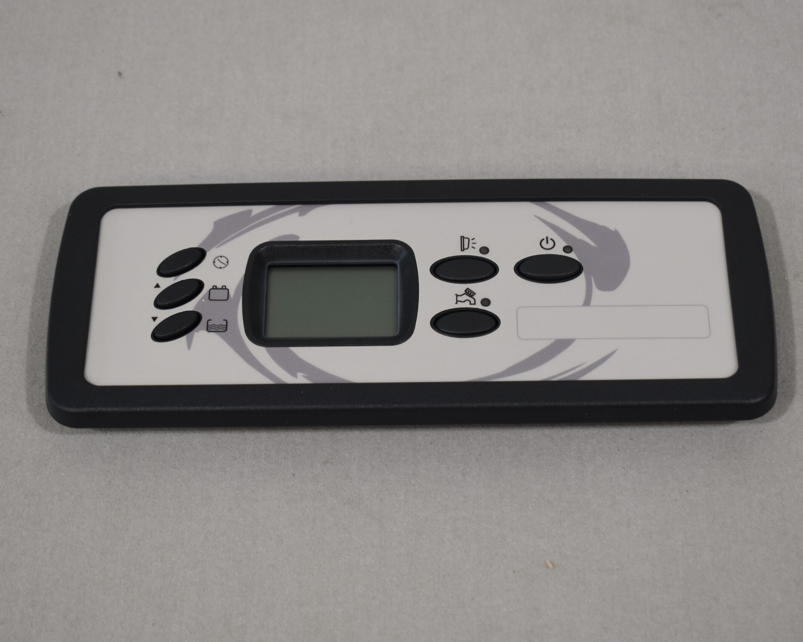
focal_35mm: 77
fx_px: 1820
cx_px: 445
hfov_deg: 24.9
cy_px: 319
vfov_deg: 20.0
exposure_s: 1/125
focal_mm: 45
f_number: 5.6
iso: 400
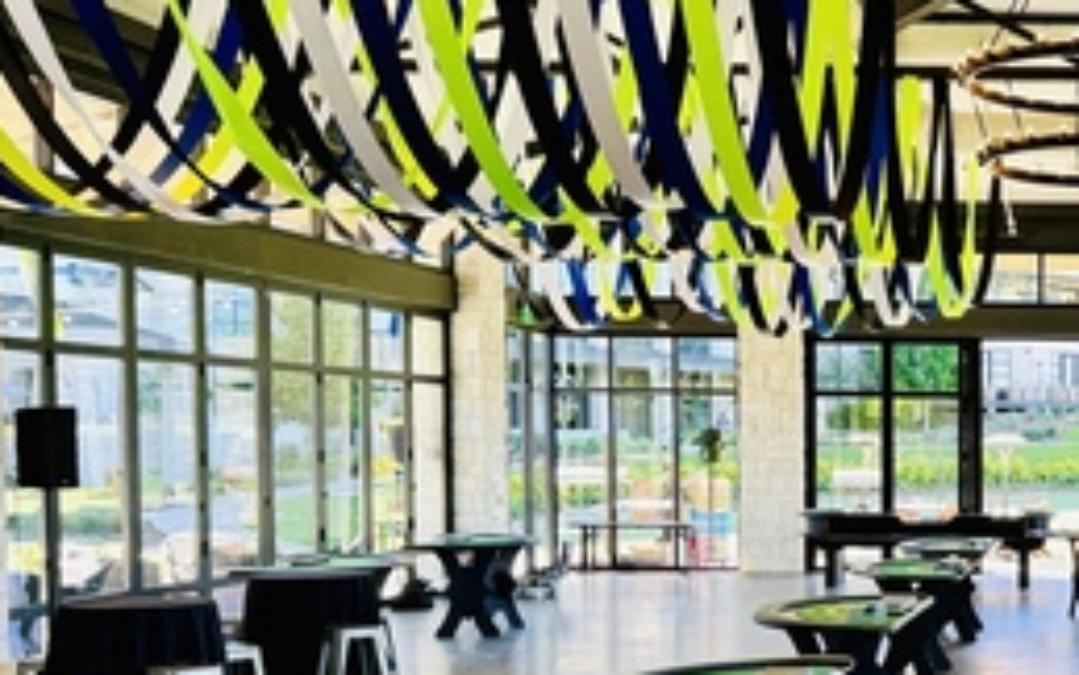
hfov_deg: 31.4
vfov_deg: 21.8
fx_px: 1735
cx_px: 1129
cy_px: 525
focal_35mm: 59
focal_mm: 6.86
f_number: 1.78
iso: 64
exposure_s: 1/160
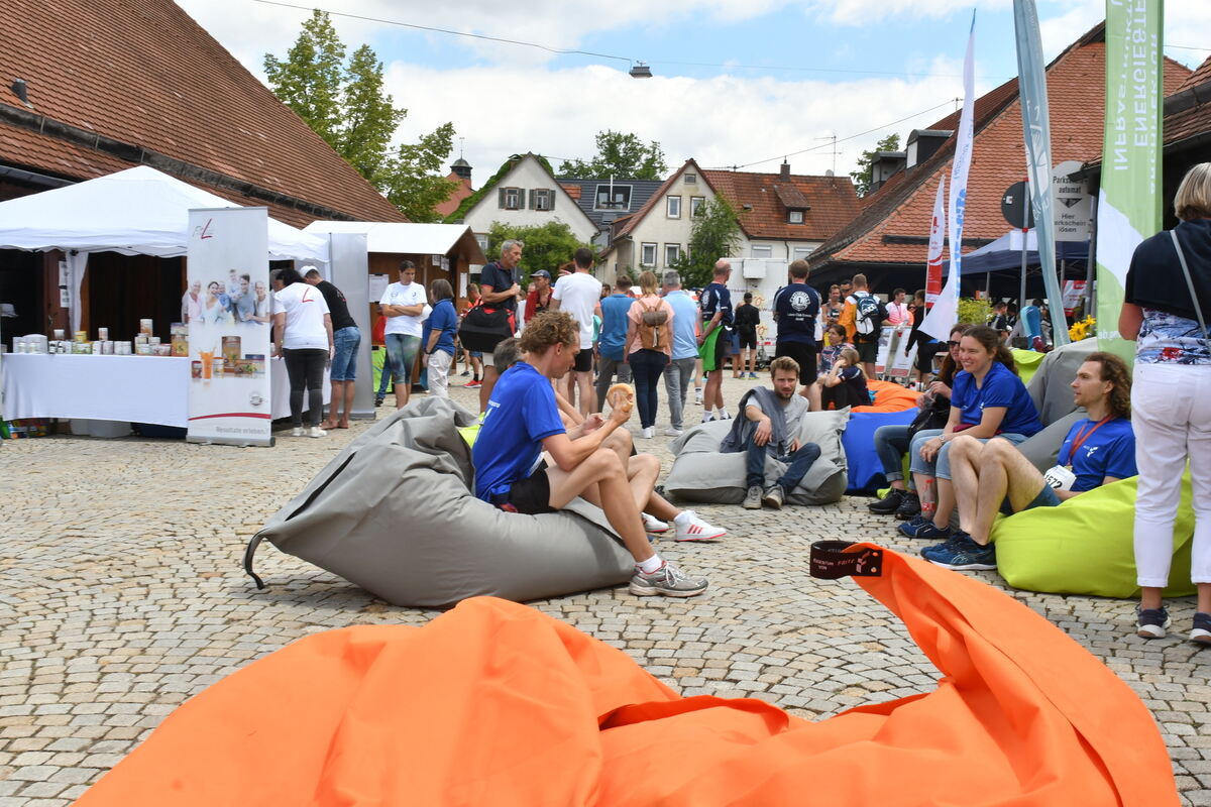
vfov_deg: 36.9
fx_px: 1211
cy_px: 404
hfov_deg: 53.1
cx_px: 606
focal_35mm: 36
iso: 400
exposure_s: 1/250
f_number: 10
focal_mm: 24
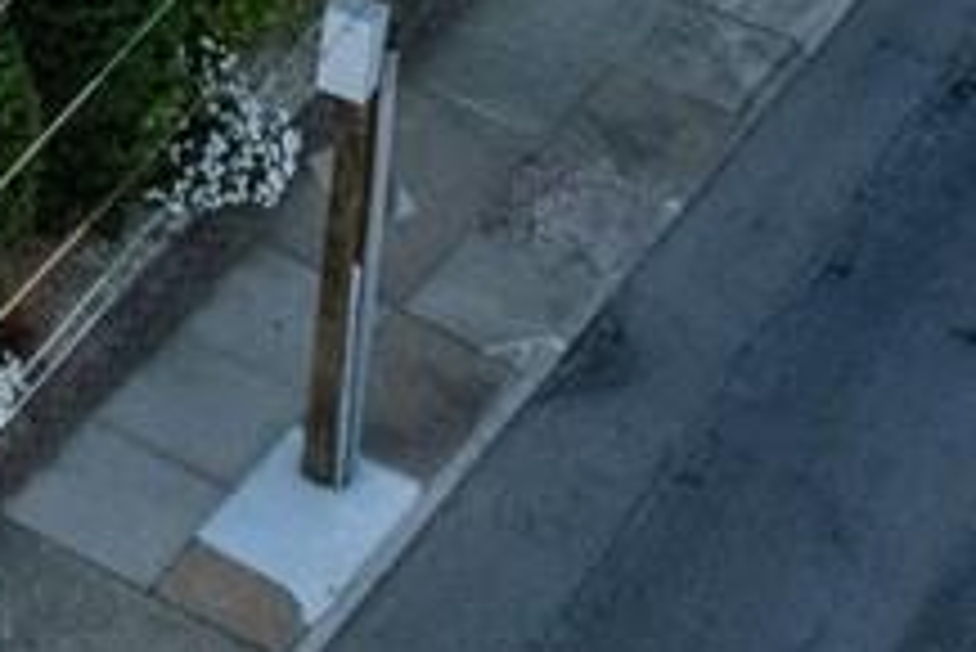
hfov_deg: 12.1
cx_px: -499
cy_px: -1248
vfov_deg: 7.5
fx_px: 4395
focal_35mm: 162
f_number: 2.4
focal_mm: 8.38
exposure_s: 1/1600
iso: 110
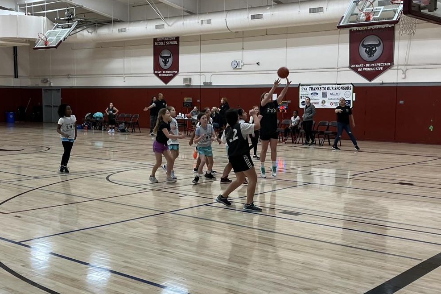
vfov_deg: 46.3
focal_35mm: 28
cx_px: 219
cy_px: 131
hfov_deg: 65.5
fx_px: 343
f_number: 1.6
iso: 80
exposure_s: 1/120
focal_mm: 5.1
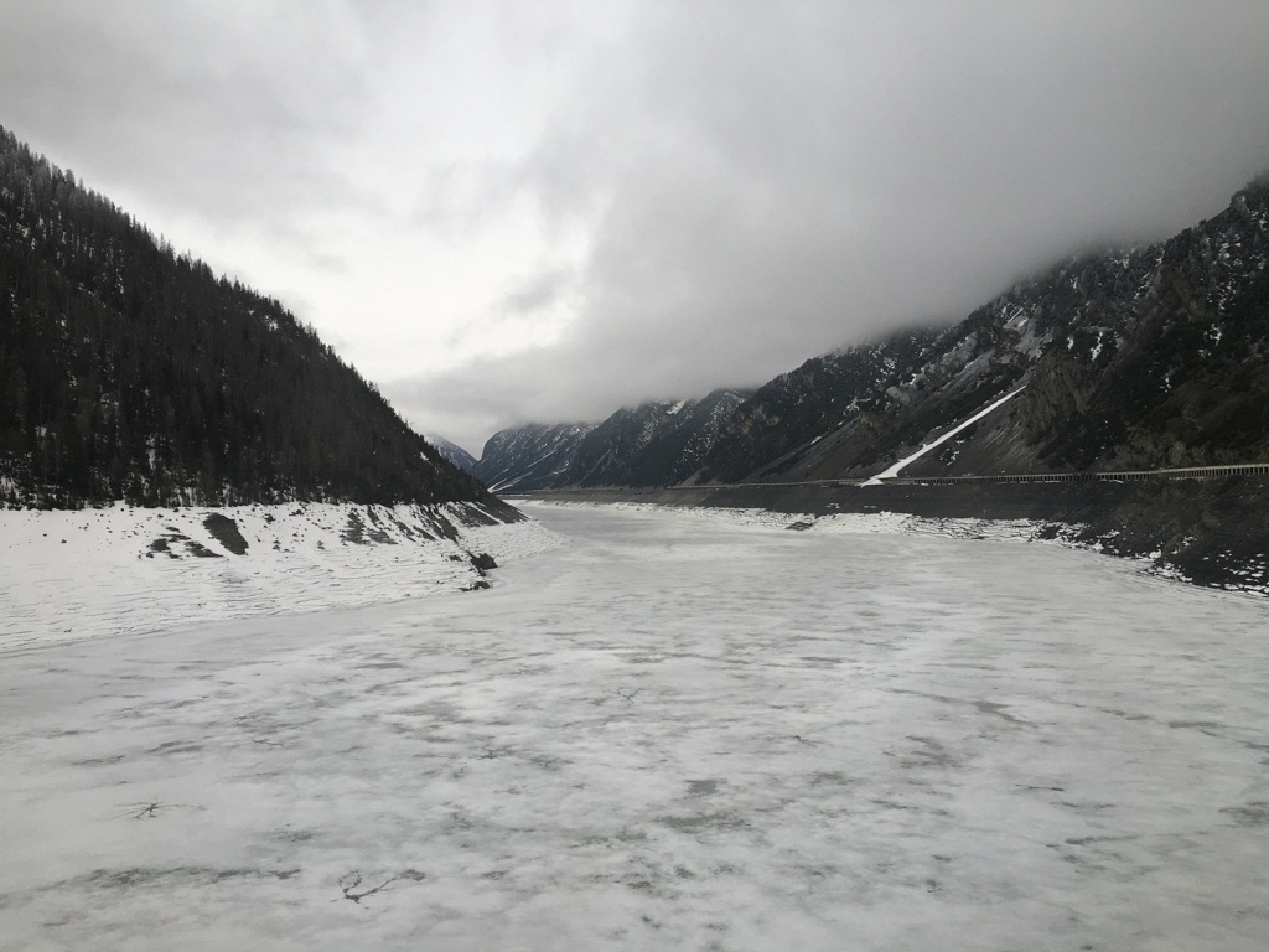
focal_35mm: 29
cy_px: 476
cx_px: 634
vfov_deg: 48.2
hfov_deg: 61.7
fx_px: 1063
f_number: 2.2
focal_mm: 4.15
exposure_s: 1/166
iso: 25
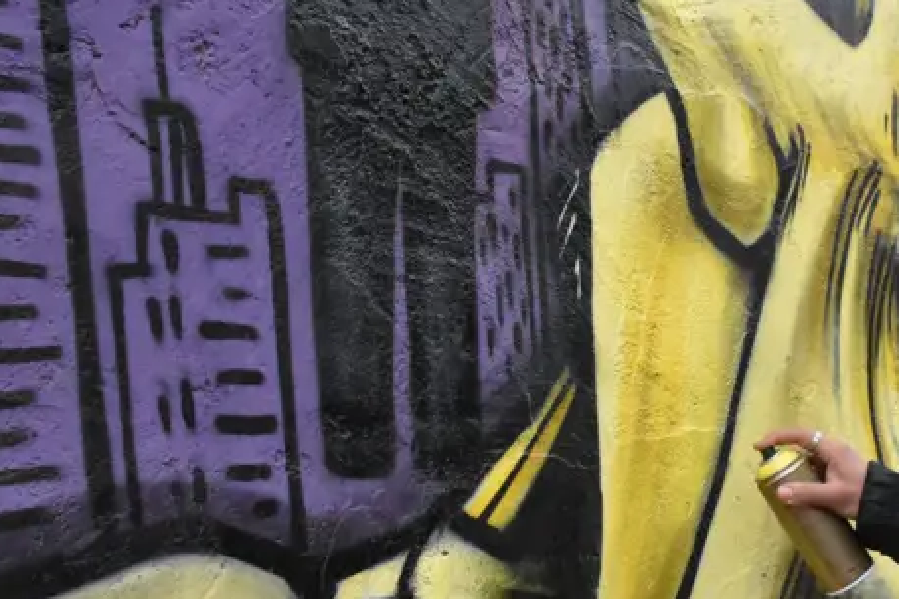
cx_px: 725
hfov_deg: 33.5
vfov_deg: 23.2
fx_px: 1448
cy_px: 419
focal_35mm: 58
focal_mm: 20
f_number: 14
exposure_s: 1/800
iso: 6400
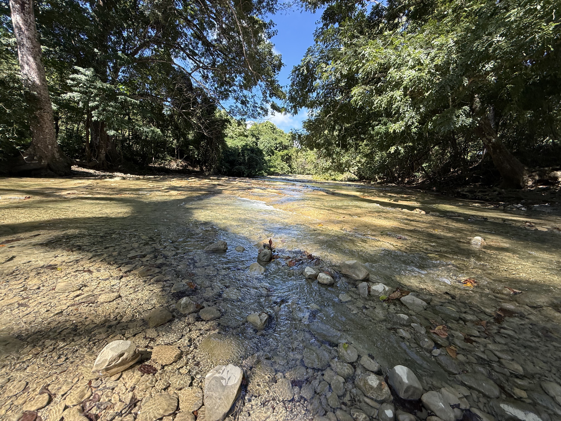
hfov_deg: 102.1
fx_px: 227
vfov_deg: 85.7
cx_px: 280
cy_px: 210
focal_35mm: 14
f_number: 2.2
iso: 50
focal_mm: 2.22
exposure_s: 1/326
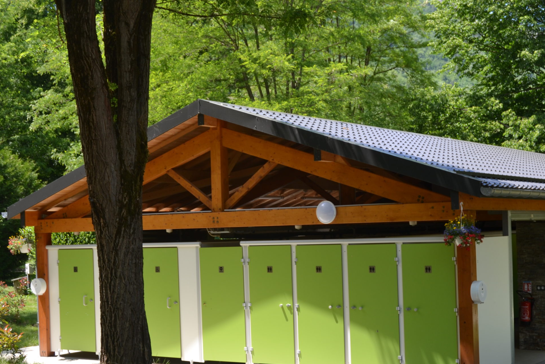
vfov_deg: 22.6
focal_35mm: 60
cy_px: 227
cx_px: 316
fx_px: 908
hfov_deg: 33.3
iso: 100
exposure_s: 1/160
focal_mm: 30
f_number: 6.3
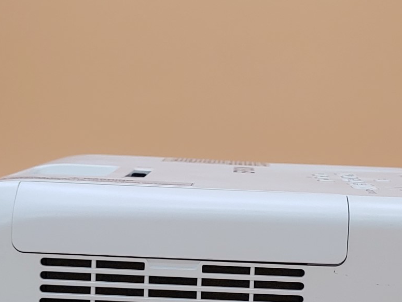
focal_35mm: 91
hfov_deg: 21.5
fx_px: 1057
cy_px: 278
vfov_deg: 16.0
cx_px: 251
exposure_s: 1/86
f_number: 1.8
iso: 50
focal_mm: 4.36
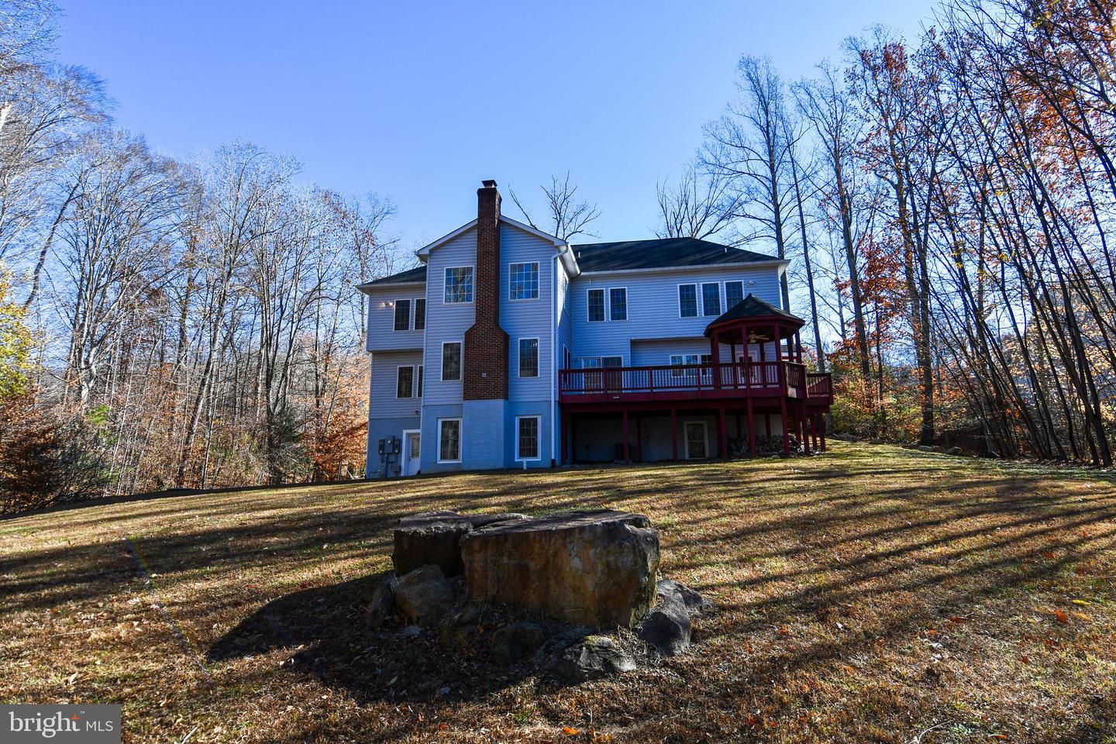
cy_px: 372
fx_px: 558
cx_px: 558
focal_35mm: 18
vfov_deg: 67.4
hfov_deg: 90.0
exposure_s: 1/250
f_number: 8
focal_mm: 12
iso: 140
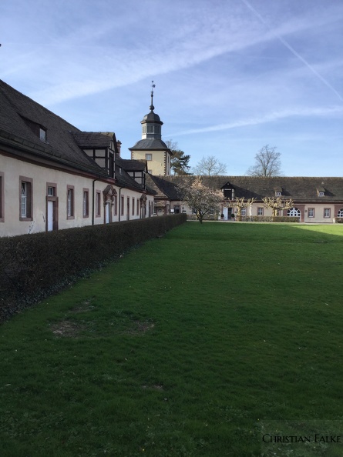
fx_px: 410
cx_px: 172
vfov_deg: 58.4
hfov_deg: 45.4
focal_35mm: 31
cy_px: 228
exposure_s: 1/543
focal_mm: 3.3
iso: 25
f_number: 2.4
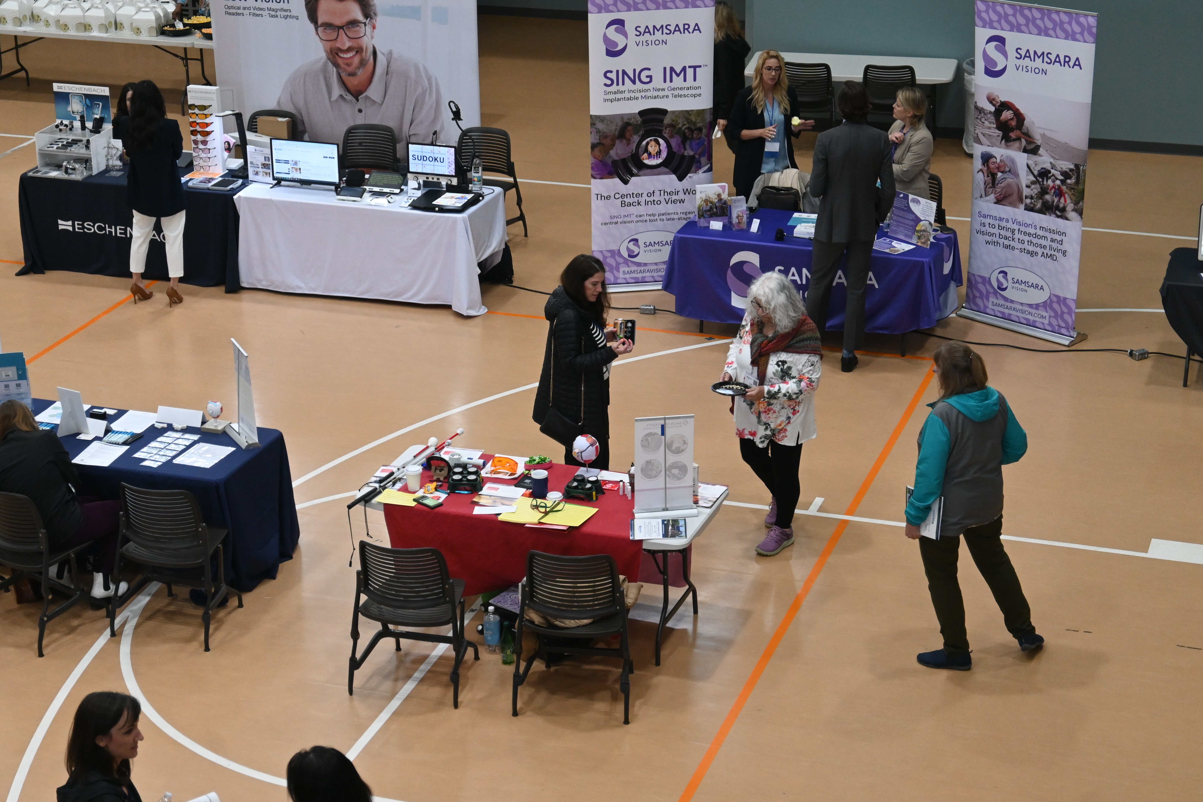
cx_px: 602
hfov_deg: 30.5
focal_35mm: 66
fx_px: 2205
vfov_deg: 20.6
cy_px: 401
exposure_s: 1/125
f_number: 6
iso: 2000
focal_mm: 44
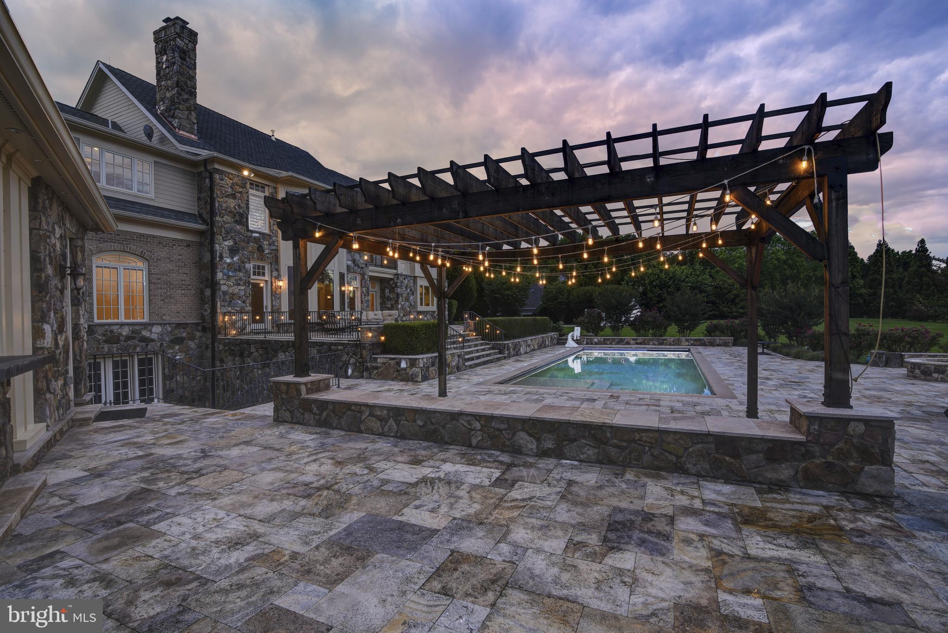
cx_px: 474
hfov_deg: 96.7
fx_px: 422
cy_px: 316
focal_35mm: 16
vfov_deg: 73.8
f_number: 7.1
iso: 100
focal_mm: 16
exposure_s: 1/6
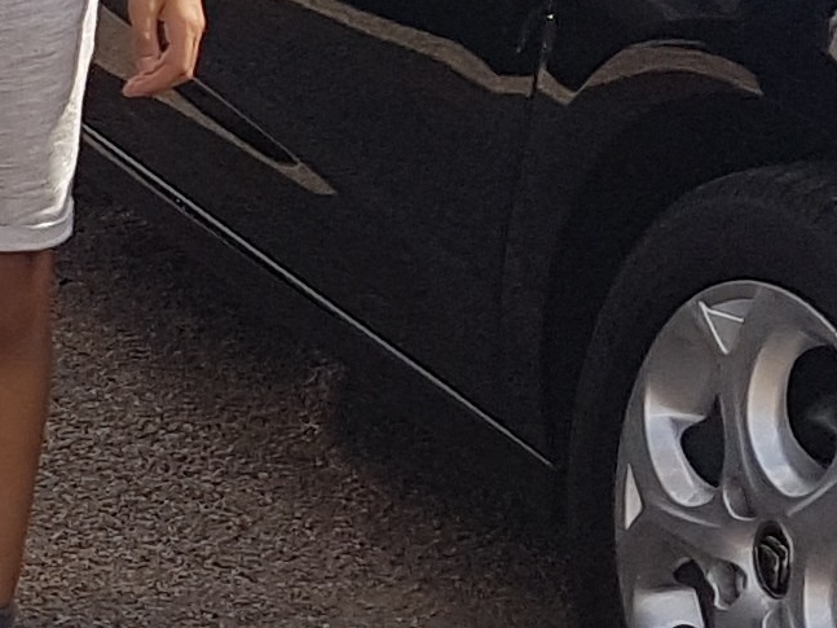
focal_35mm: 162
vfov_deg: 9.2
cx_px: -1554
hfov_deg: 9.8
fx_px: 3916
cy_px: 205
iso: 40
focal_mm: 4.2
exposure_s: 1/1652
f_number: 1.7
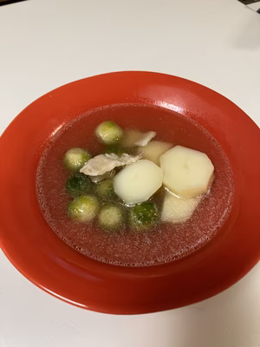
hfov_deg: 49.7
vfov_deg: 63.4
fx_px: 280
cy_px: 174
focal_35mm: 28
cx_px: 130
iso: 100
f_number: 1.8
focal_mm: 3.99
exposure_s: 1/50
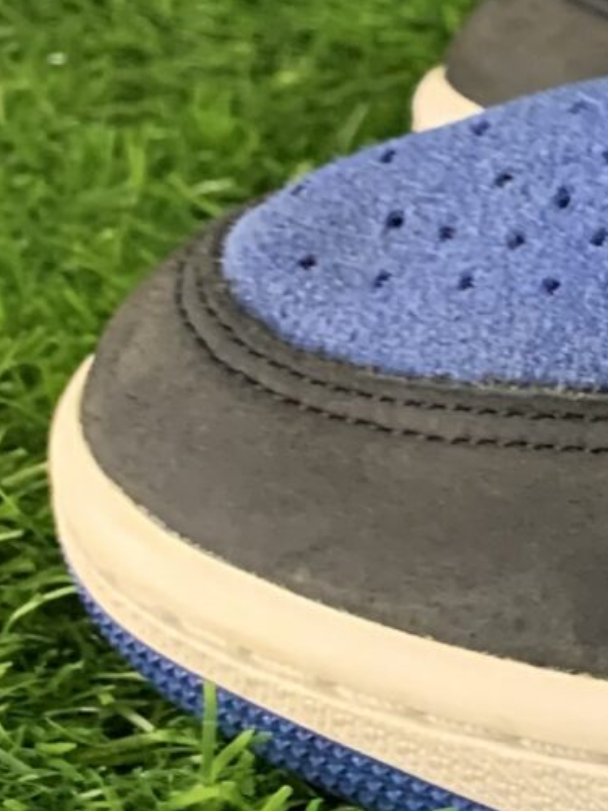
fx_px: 3115
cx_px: 1552
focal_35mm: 133
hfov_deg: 9.6
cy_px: 302
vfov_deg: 14.8
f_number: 1.8
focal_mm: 4.25
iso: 400
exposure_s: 1/48
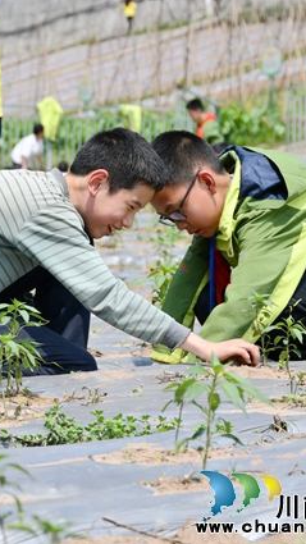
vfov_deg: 8.7
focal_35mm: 248
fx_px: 3578
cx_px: 1
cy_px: 272
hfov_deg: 4.9
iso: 100
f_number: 8
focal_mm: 105
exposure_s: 1/250
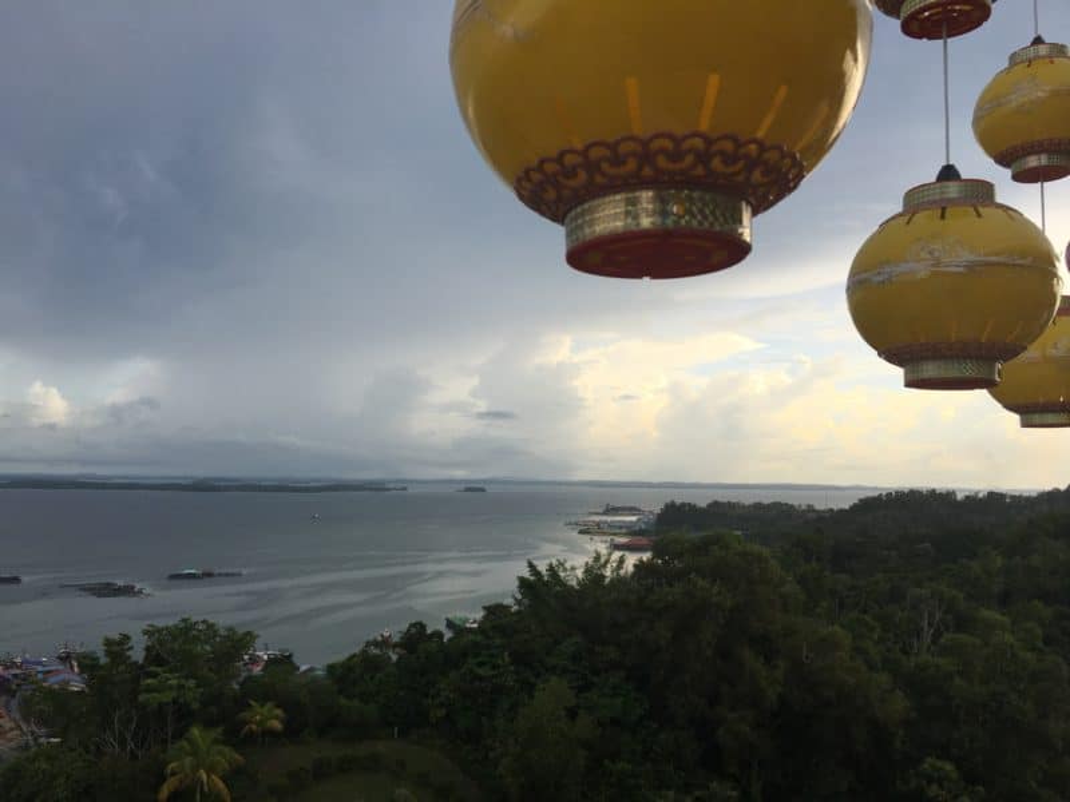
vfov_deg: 48.2
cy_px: 401
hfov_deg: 61.7
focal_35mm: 29
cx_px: 535
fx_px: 896
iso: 25
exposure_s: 1/927
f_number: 2.2
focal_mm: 4.15
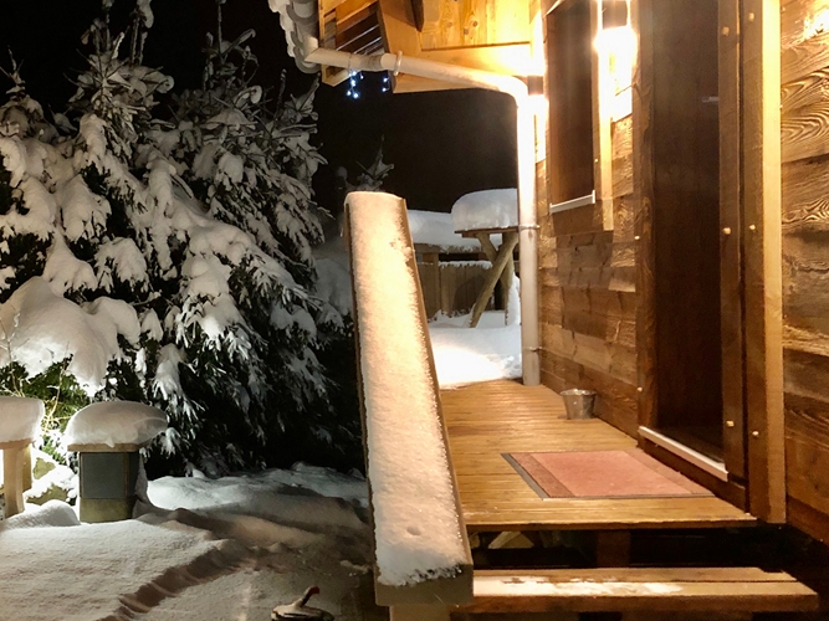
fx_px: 1030
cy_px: 313
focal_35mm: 43
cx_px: 200
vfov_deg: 33.6
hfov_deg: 42.4
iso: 100
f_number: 1.8
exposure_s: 1/4
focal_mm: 3.99
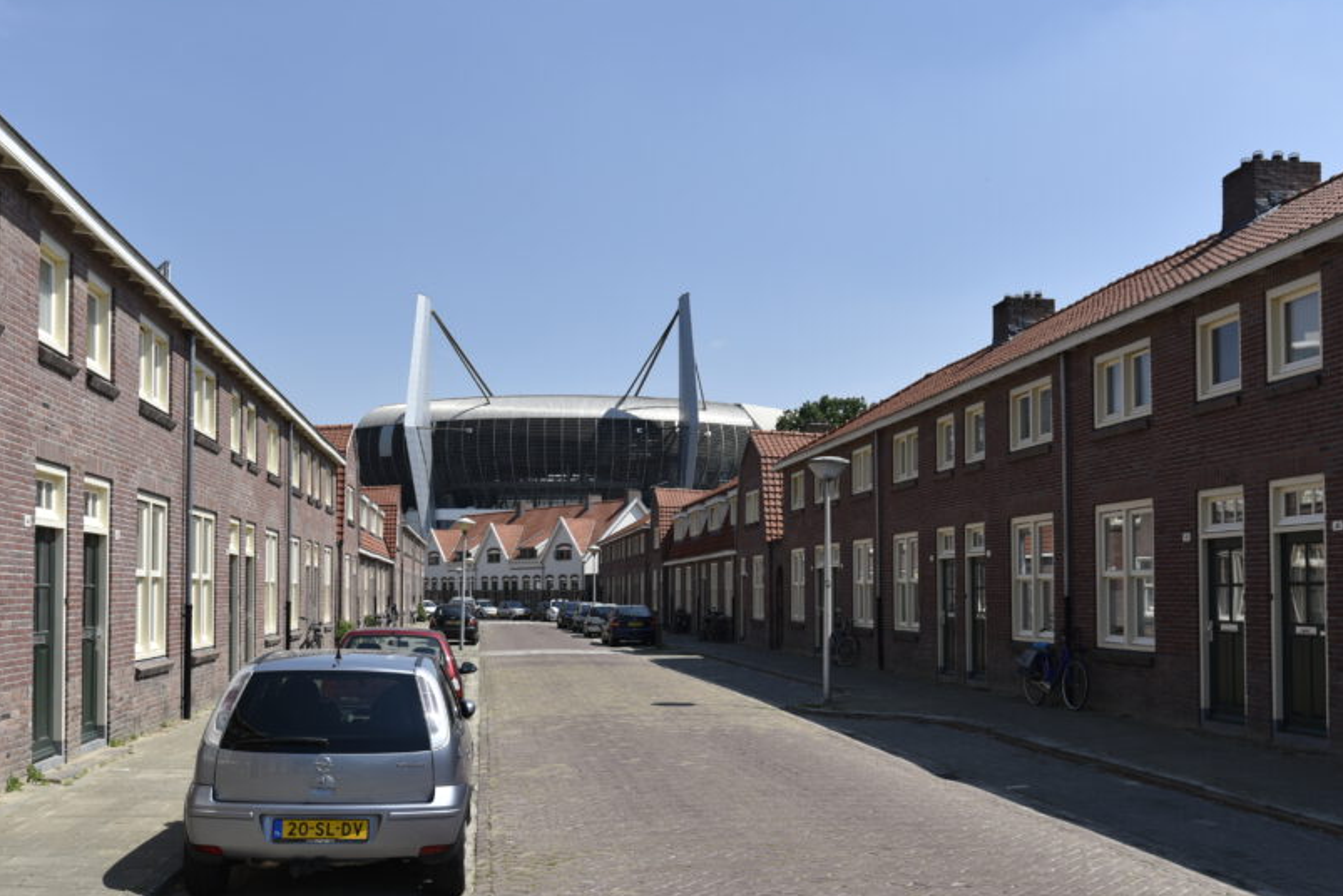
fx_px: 1381
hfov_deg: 51.9
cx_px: 664
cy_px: 547
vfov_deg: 35.8
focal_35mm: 37
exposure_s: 1/400
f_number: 8
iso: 100
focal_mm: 29
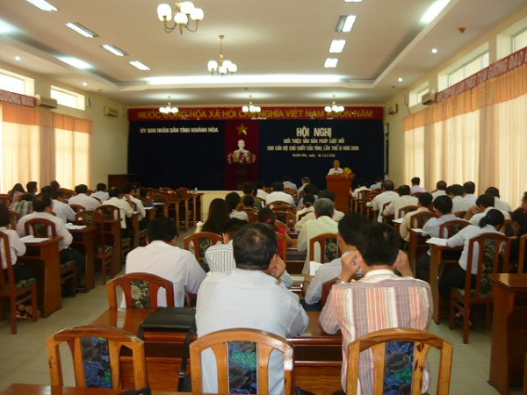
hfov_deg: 55.4
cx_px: 264
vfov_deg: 42.9
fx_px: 502
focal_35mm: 33
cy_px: 198
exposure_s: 1/30
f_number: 2.8
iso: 200
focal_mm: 5.5
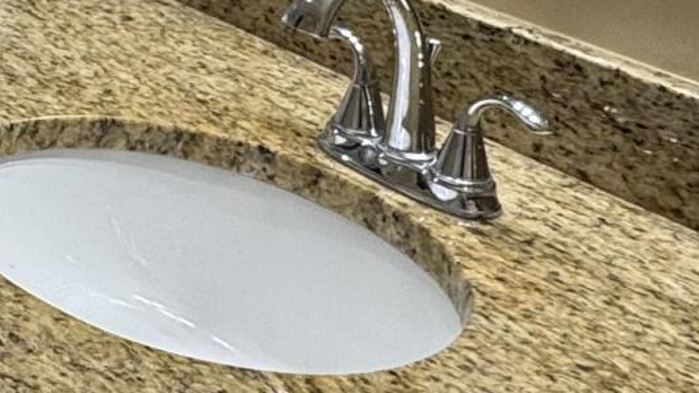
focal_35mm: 86
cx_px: -289
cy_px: -147
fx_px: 1594
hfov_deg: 21.5
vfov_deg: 13.4
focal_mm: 2.22
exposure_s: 1/120
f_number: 2.2
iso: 125
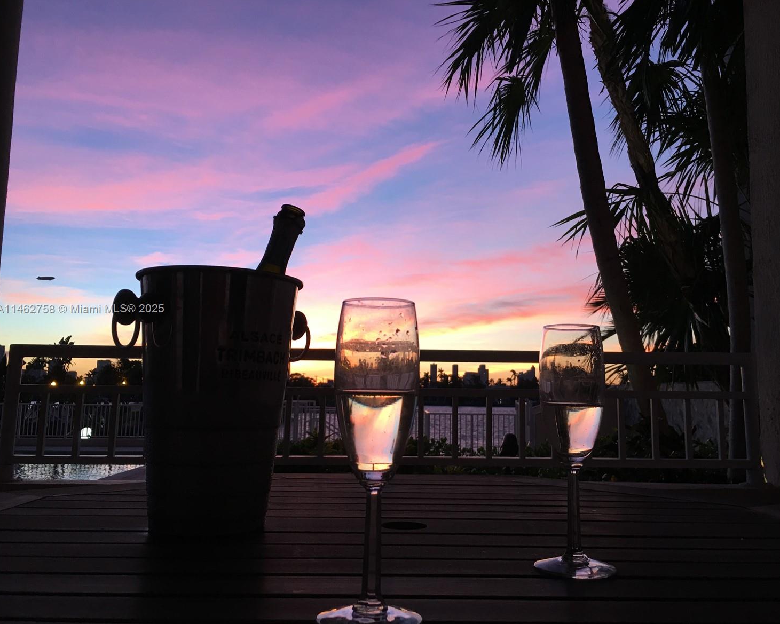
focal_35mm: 31
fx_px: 716
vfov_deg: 47.1
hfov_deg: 57.1
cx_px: 421
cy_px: 310
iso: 25
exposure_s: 1/30
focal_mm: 4.15
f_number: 2.2
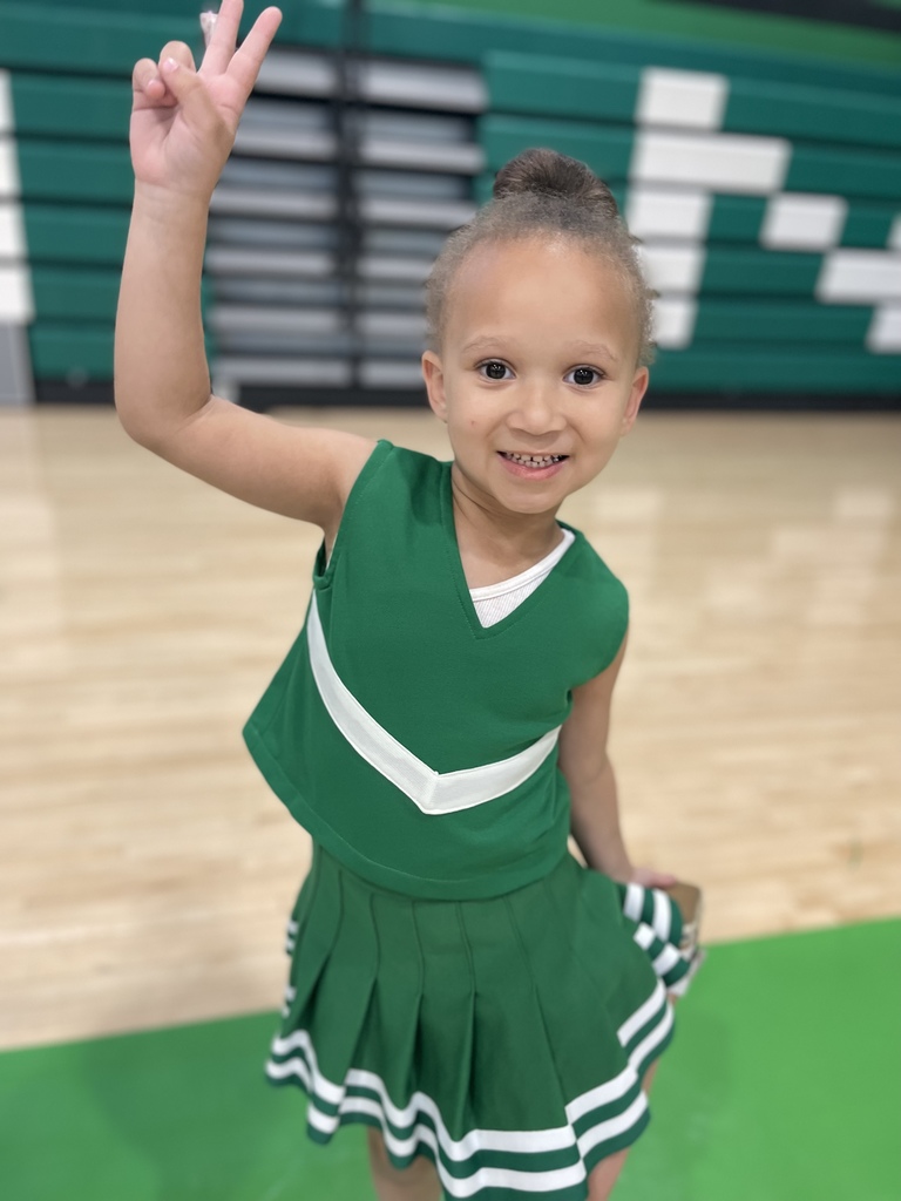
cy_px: 600
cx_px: 450
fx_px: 902
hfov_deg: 53.1
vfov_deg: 67.3
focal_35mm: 26
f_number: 1.6
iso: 125
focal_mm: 5.1
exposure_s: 1/63
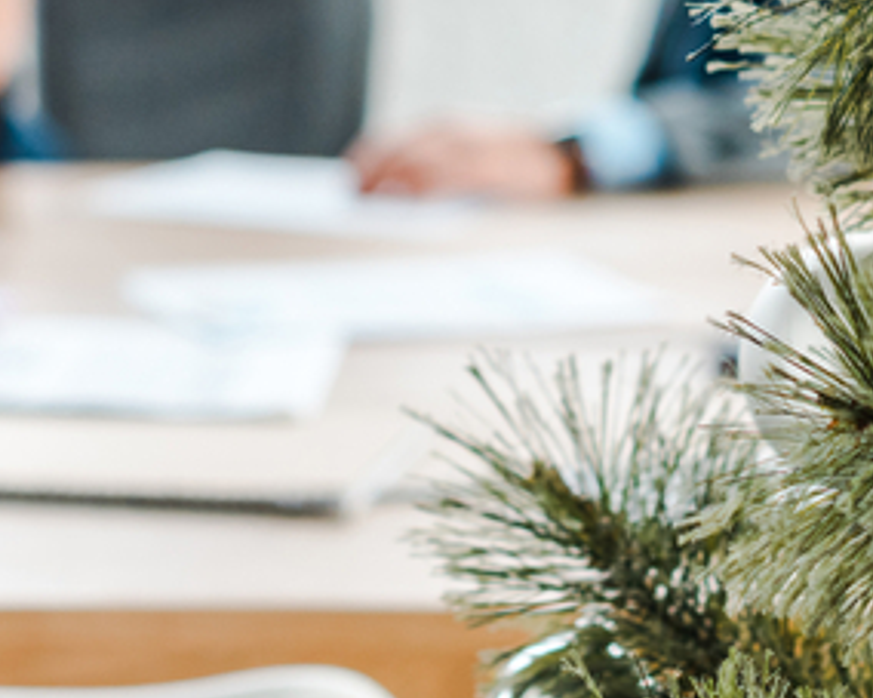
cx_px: 327
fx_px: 4262
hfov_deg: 11.7
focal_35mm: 165
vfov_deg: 9.3
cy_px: -60
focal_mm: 50
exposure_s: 1/200
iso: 400
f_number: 3.5
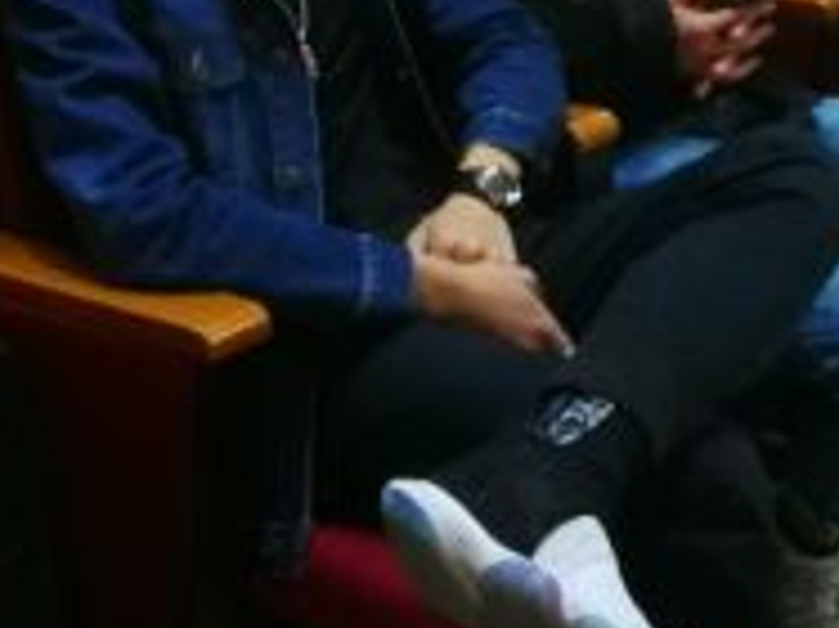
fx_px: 2446
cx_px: 157
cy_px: -500
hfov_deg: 19.2
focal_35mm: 101
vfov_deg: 13.2
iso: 400
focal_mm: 4.5
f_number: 2.2
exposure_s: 1/25
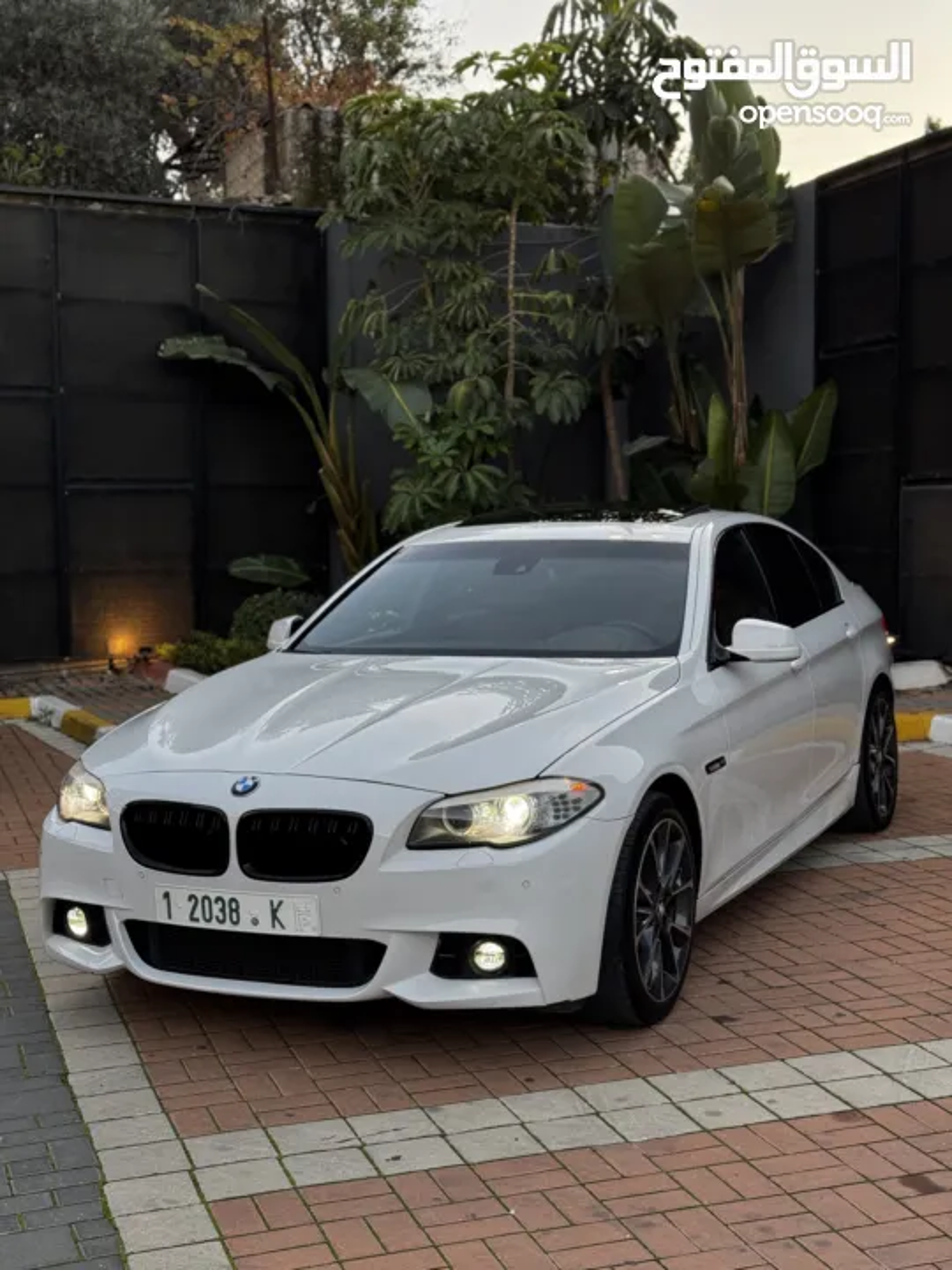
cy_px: 635
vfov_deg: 39.7
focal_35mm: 48
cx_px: 476
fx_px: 1760
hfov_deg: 30.3
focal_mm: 6.76
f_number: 1.78
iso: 64
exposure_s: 1/315
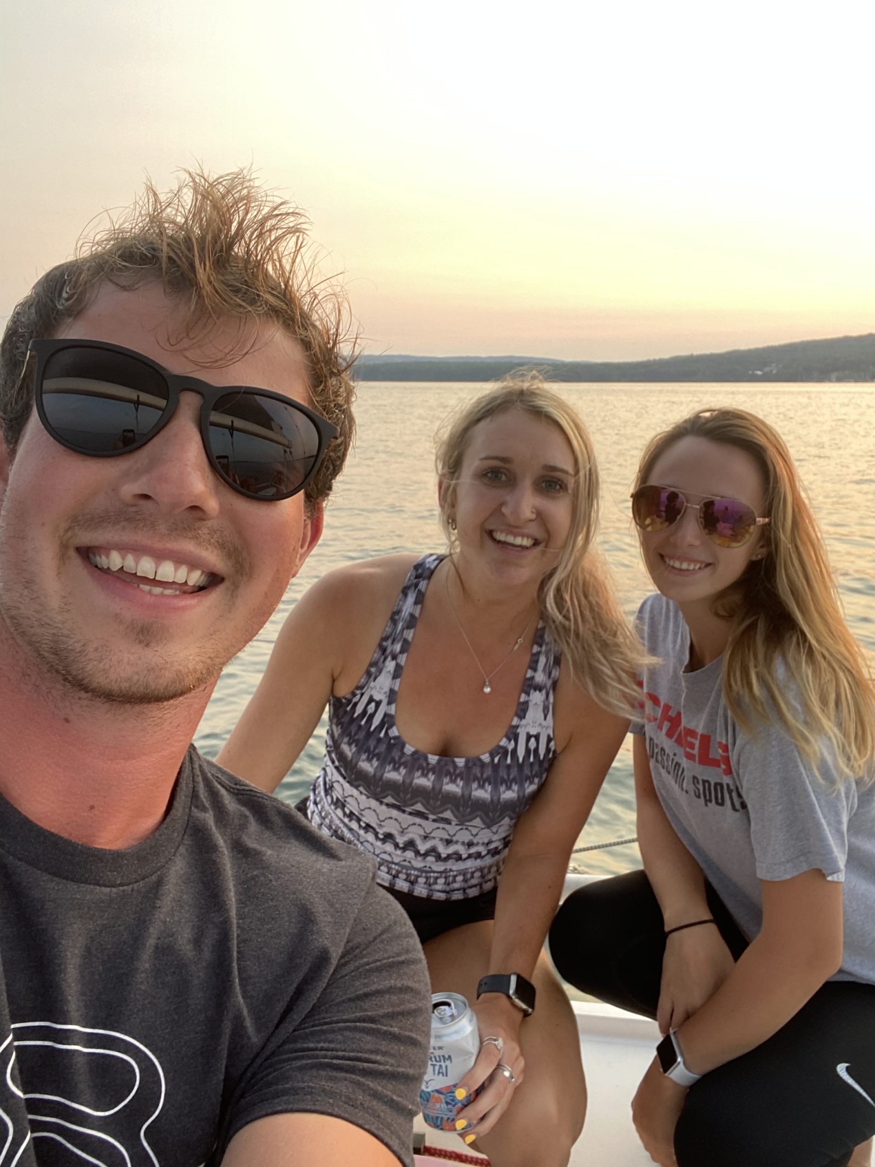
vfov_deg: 60.0
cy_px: 584
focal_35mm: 30
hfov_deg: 46.8
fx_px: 1011
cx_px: 438
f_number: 2.2
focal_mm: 2.71
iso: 100
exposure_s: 1/93
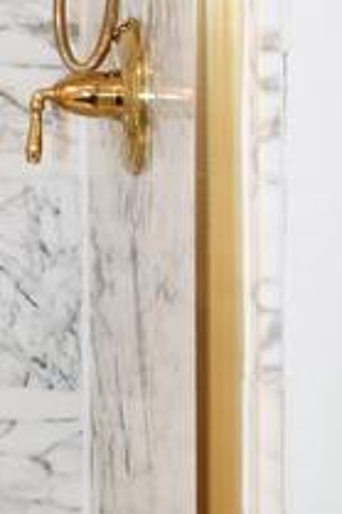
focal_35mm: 93
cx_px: -531
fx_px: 1327
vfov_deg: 21.8
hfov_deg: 11.5
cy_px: 165
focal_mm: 12
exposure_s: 1/60
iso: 560
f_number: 4
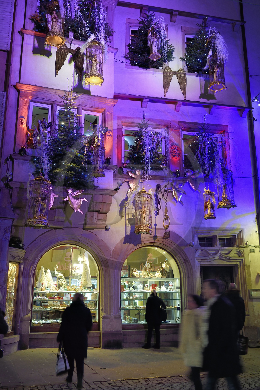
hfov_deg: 38.9
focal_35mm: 34
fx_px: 368
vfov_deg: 55.8
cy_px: 195
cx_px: 130
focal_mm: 34
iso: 800
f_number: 9
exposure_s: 1/8
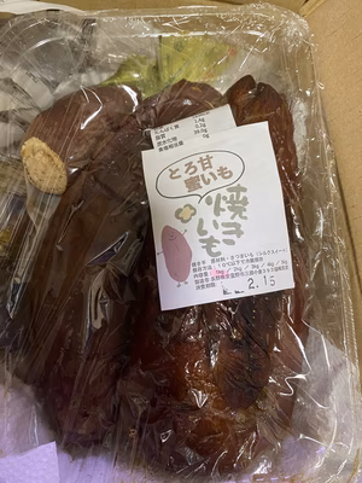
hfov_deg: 53.1
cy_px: 242
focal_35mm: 26
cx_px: 181
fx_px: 363
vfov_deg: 67.3
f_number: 1.8
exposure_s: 1/40
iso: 400
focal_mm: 4.25
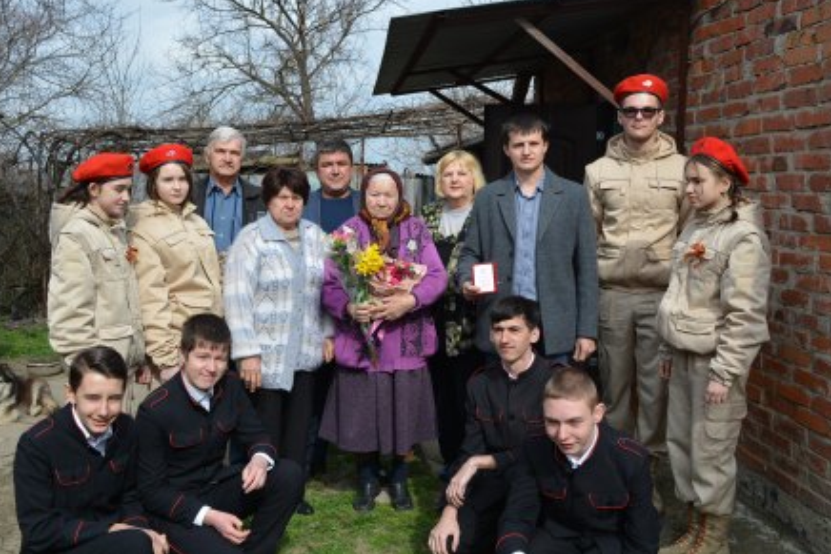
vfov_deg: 36.0
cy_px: 273
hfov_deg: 51.9
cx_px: 414
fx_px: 854
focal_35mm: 37
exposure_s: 1/250
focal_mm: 24
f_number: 8
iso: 110
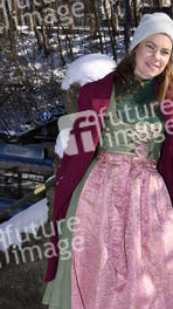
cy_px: 186
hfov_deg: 16.3
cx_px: 152
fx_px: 597
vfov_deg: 28.9
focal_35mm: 73
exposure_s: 1/160
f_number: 10
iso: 160
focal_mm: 46
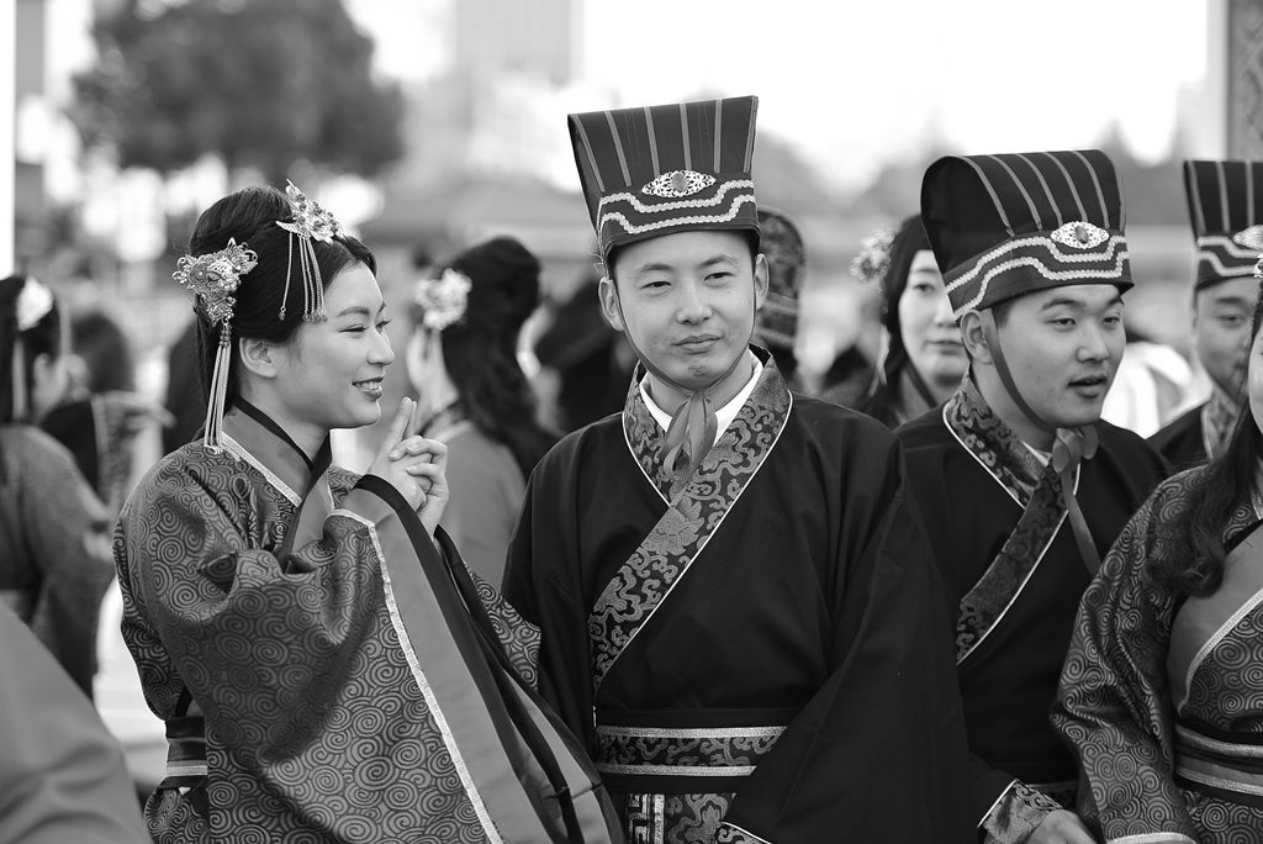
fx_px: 3686
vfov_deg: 13.1
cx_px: 632
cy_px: 422
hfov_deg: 19.4
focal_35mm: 105
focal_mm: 105
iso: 250
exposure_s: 1/250
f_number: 2.8
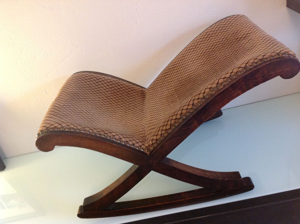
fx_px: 303
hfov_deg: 52.7
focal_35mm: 35
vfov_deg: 40.6
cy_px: 112
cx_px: 150
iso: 320
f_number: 2.4
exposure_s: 1/15
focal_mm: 4.28
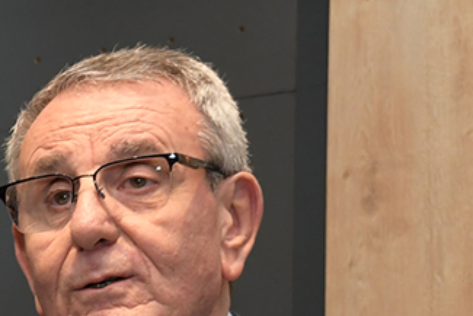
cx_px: -407
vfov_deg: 6.9
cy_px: 532
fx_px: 2576
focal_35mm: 196
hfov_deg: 9.9
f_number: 4
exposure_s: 1/200
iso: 800
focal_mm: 30
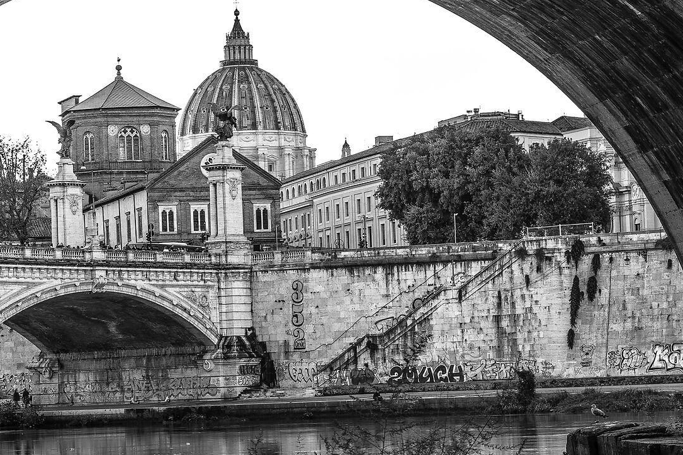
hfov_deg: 14.1
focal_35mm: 146
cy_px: 239
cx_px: 293
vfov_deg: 9.4
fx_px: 2769
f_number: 8
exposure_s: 1/13
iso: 50
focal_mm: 66
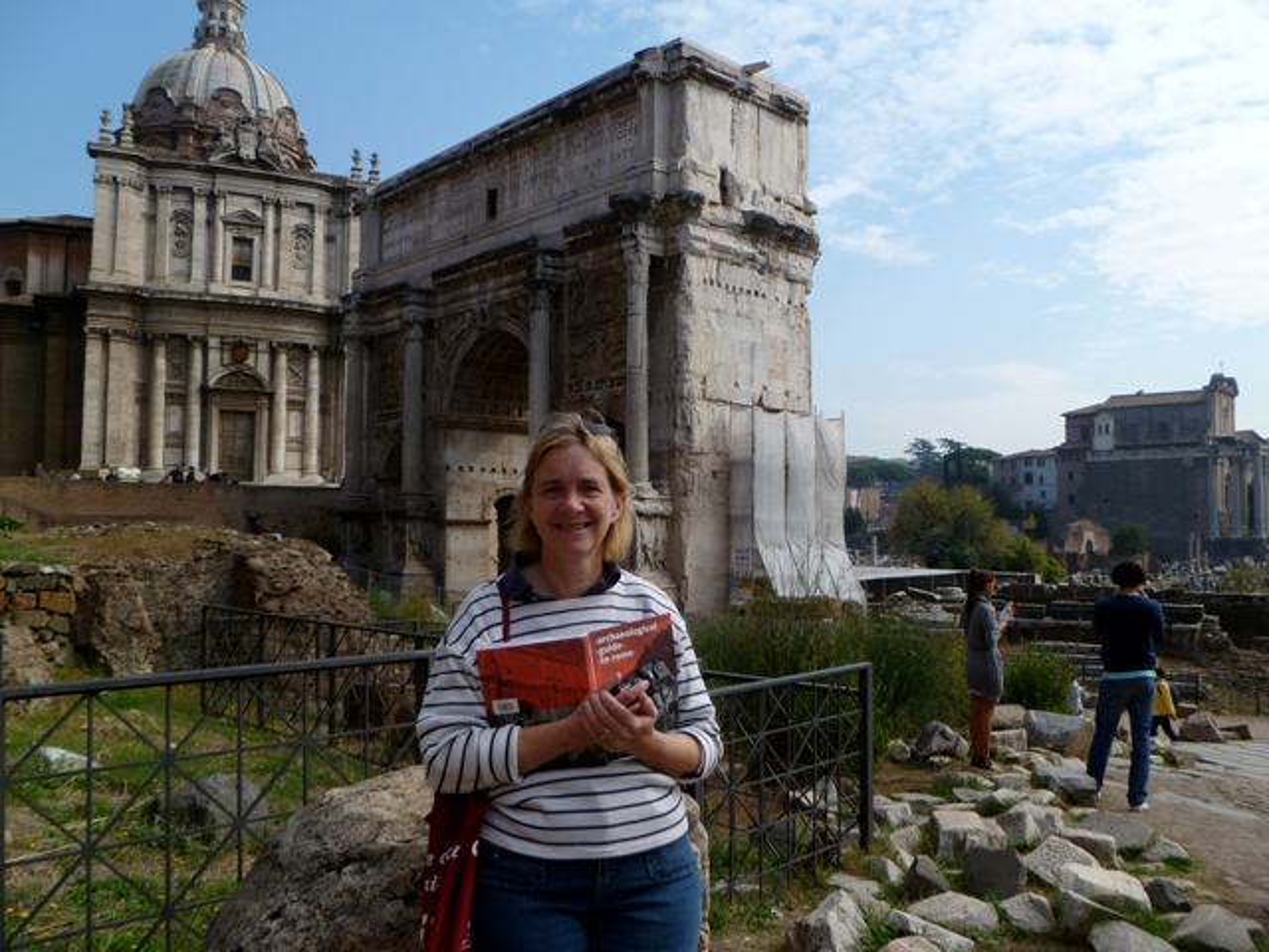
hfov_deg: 63.4
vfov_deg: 49.7
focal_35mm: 28
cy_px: 476
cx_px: 634
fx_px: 1026
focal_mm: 5
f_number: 3.3
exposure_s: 1/640
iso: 80
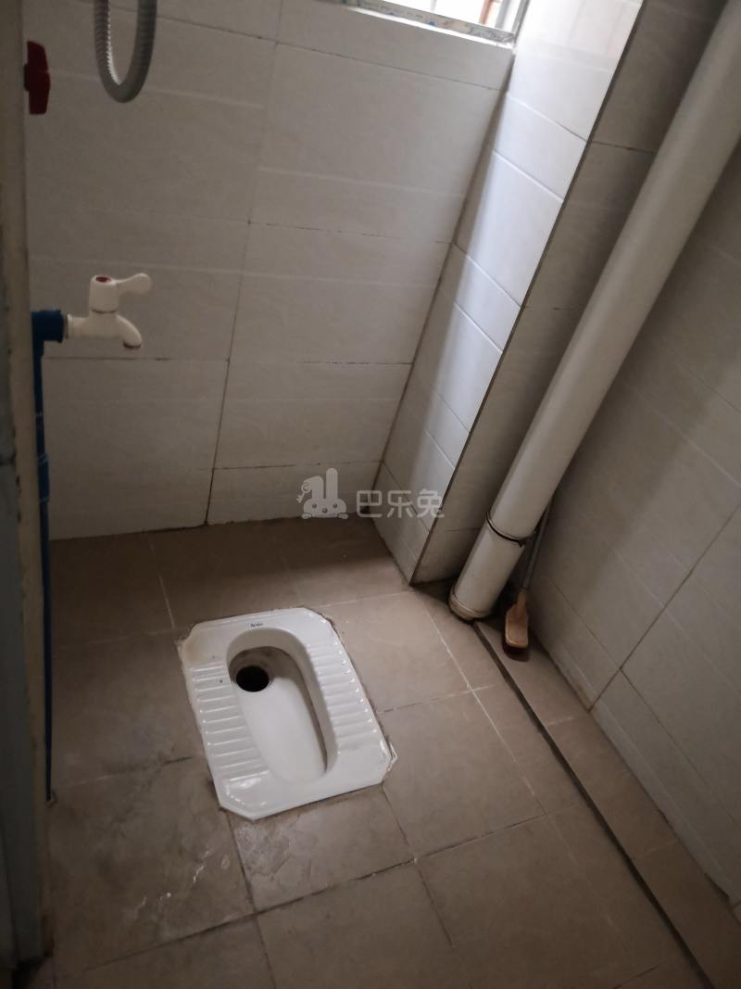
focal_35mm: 27
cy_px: 494
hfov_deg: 51.3
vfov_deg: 65.3
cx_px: 370
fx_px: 771
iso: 640
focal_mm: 3.81
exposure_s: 1/20
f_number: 2.2
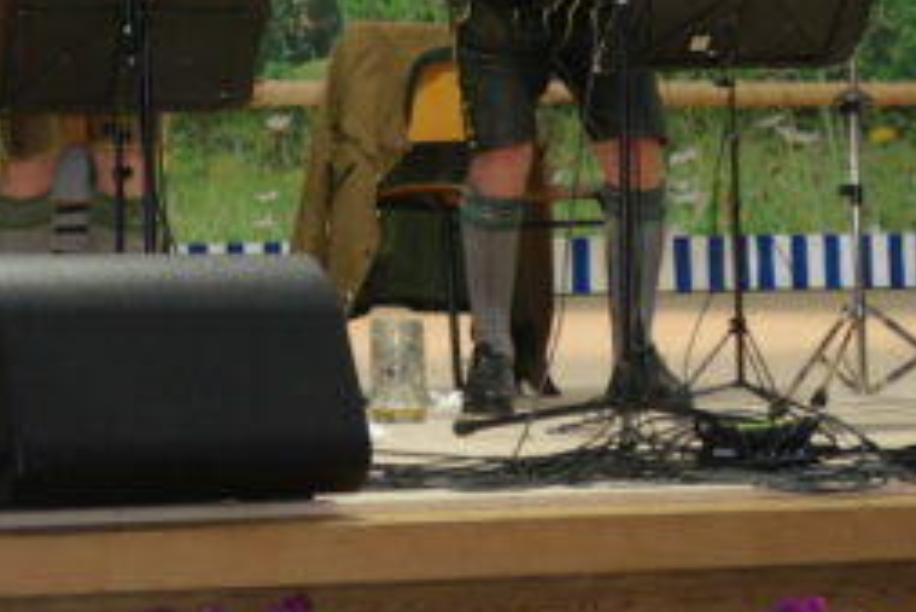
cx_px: 49
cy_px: -203
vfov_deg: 8.9
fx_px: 3870
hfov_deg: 13.4
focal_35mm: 152
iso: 400
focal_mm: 17.8
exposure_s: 1/50
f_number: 3.2
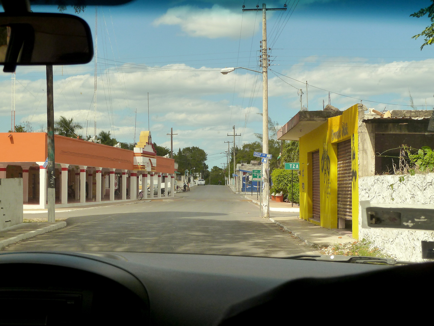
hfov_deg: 32.7
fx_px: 740
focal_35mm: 59
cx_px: 217
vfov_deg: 24.8
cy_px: 163
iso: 125
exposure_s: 1/500
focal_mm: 9.7
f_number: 5.6
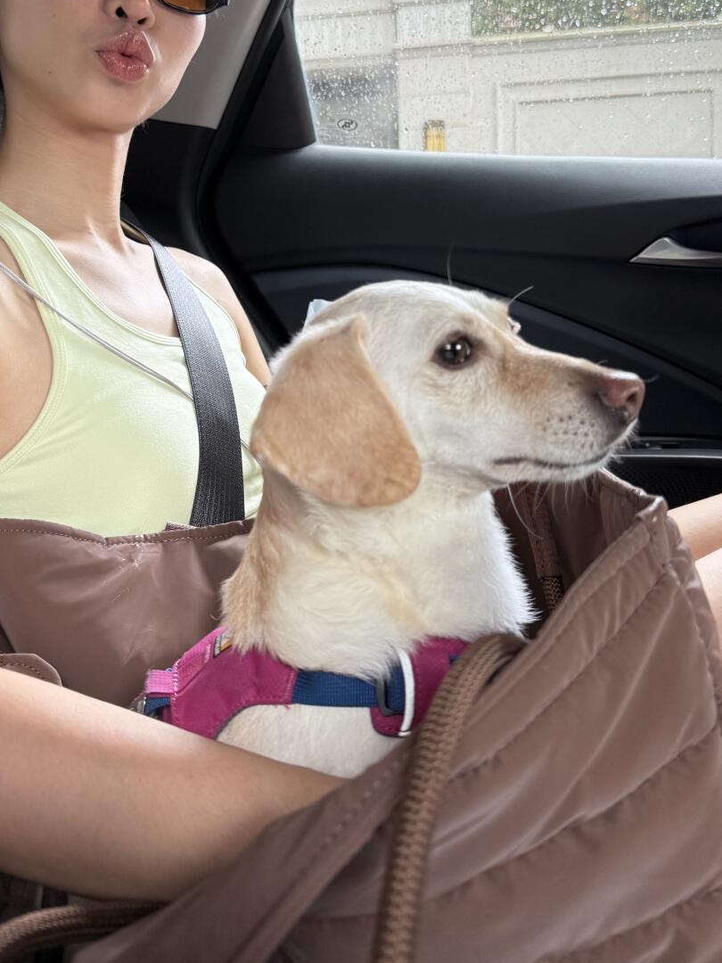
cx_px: 374
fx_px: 890
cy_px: 344
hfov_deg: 44.2
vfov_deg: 55.9
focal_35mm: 32
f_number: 1.78
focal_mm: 6.76
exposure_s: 1/81
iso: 200
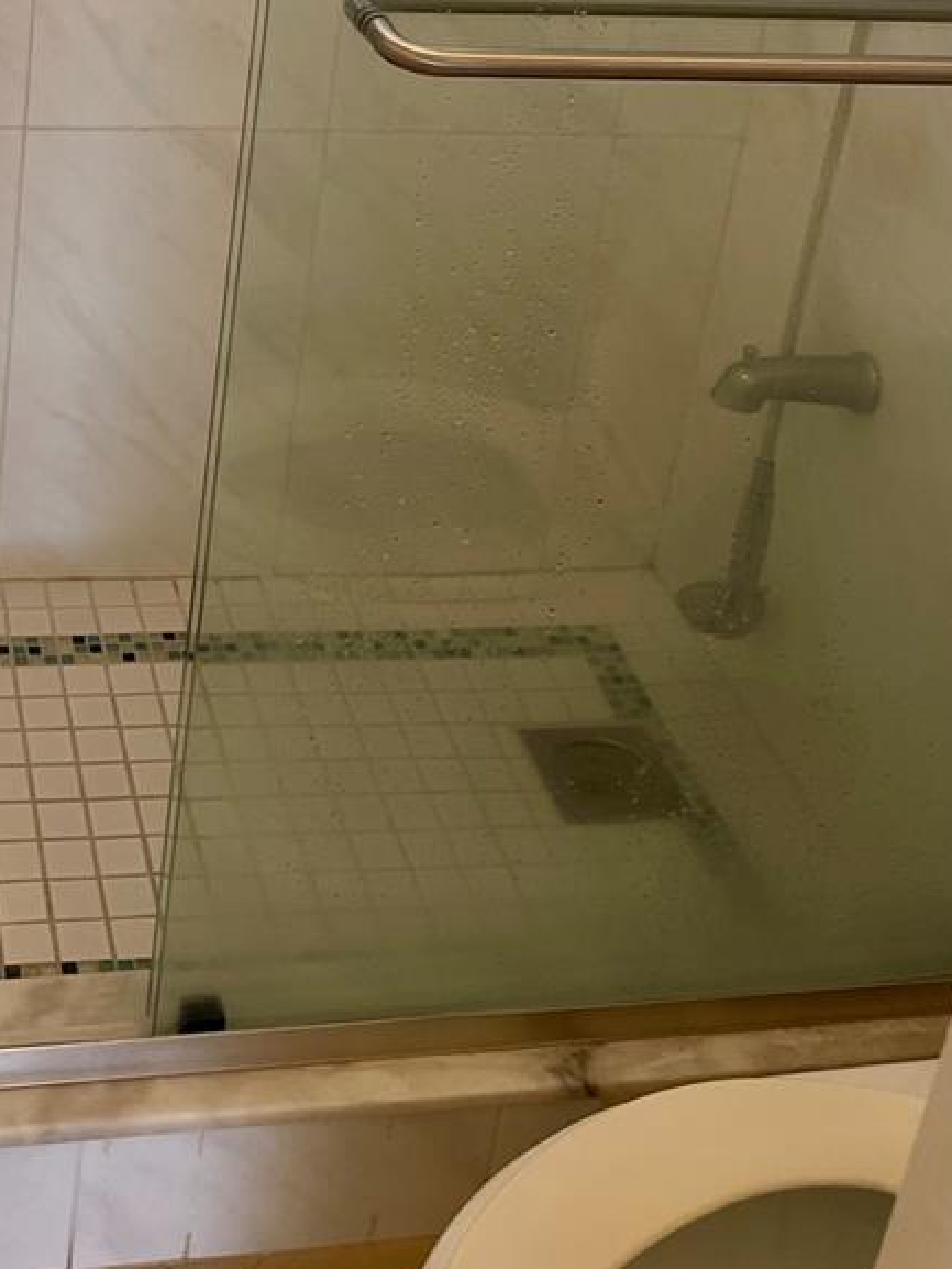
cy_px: -18
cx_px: 174
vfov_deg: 33.5
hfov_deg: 27.4
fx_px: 1906
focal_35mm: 52
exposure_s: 1/120
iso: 125
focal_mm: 5.1
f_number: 1.6
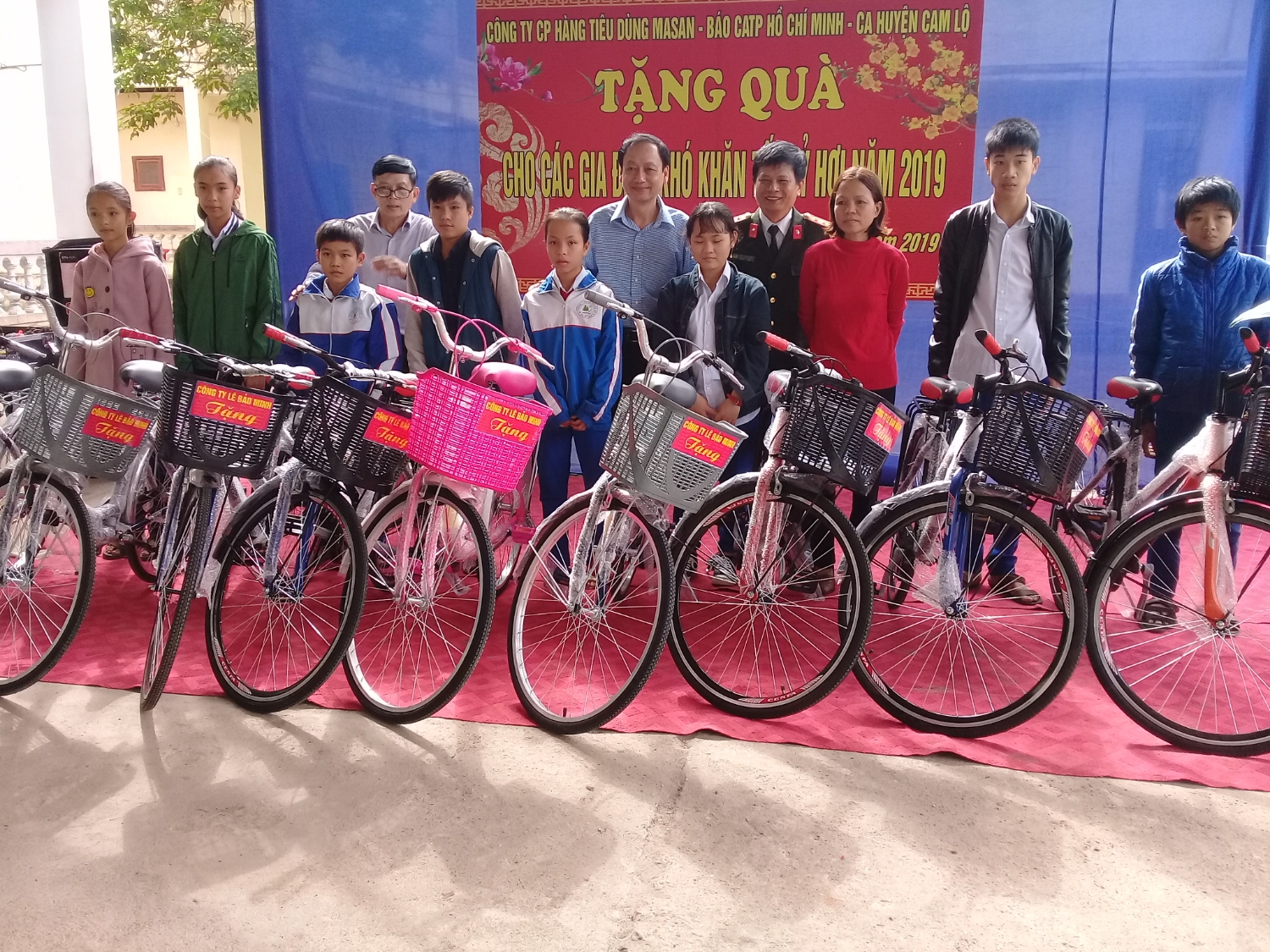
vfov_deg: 45.4
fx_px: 1137
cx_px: 635
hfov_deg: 58.4
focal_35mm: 31
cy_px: 476
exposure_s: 1/126
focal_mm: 3.3
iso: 50
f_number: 2.2
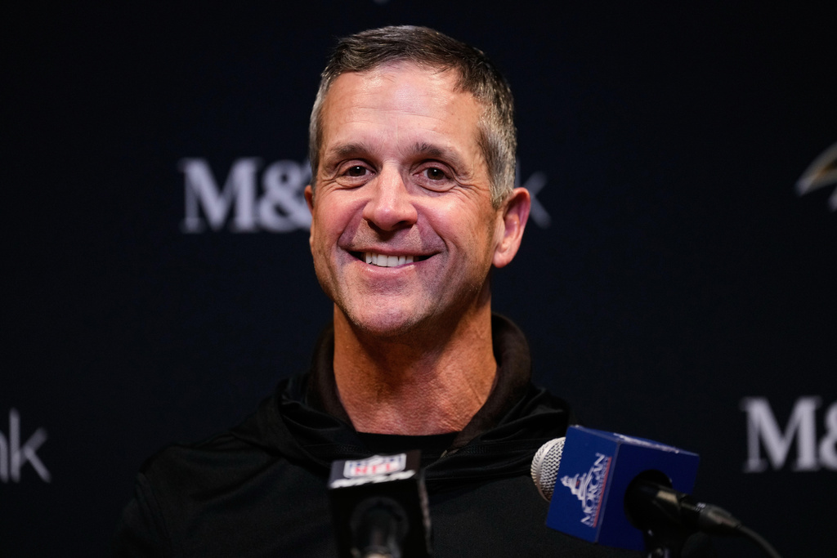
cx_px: 418
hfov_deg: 10.3
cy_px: 279
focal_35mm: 200
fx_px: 4650
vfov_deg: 6.9
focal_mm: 200
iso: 2500
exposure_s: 1/400
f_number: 2.8
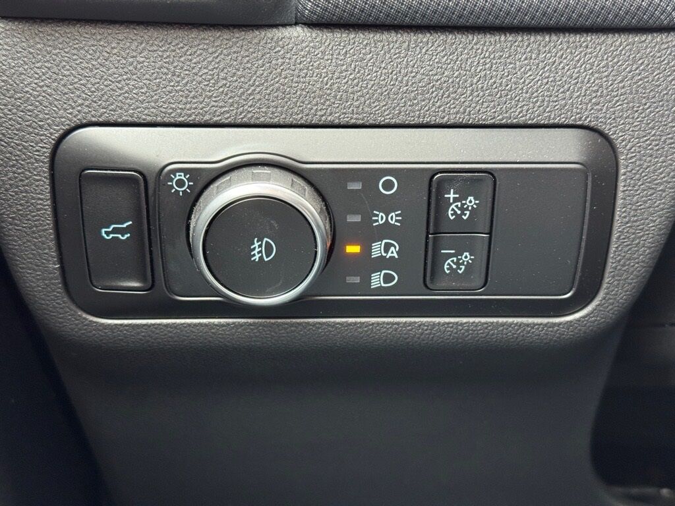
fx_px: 936
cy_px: 253
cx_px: 338
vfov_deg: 30.3
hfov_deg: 39.7
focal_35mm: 48
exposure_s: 1/40
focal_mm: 6.76
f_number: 1.78
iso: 320
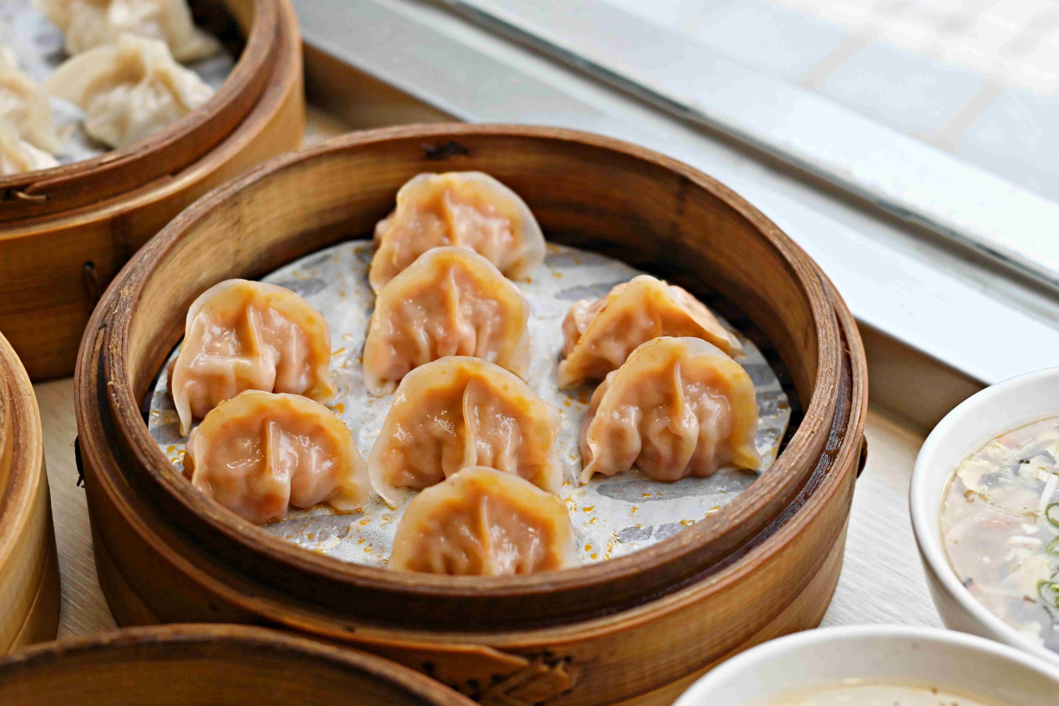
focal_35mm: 75
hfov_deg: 27.0
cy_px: 353
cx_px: 530
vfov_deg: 18.2
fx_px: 2206
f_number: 3.2
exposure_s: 1/320
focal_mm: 50
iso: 140
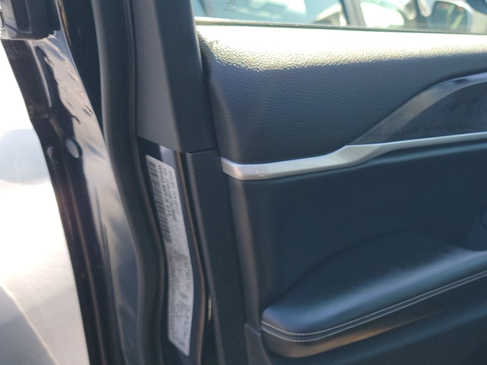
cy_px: 232
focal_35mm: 39
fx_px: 548
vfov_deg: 36.5
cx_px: 349
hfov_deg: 46.6
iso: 50
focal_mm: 6.7
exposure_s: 1/132
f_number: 1.8
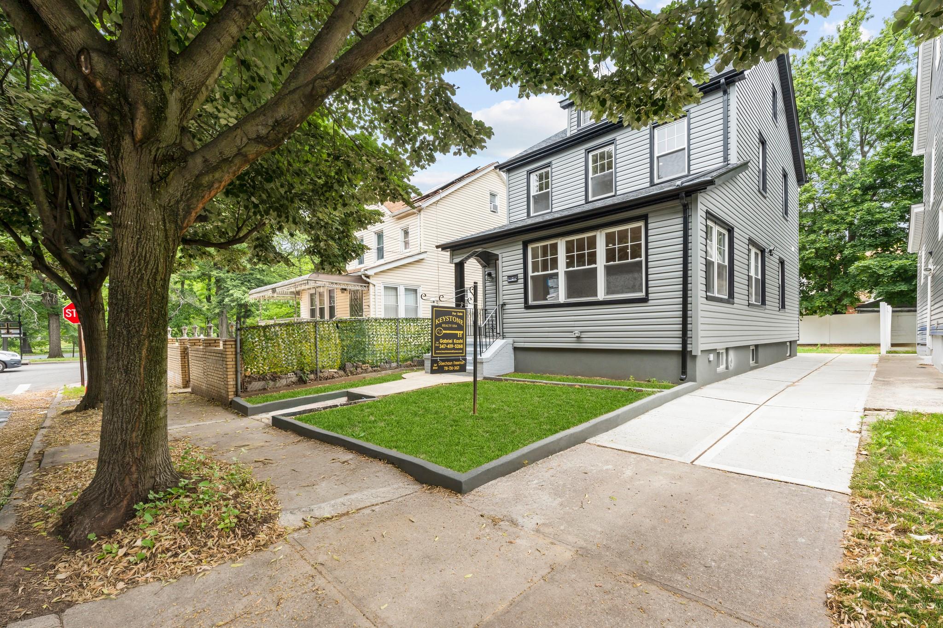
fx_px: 367
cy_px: 314
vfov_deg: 81.2
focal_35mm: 14
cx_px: 472
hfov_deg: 104.3
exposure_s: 1/160
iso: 200
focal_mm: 14
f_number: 10
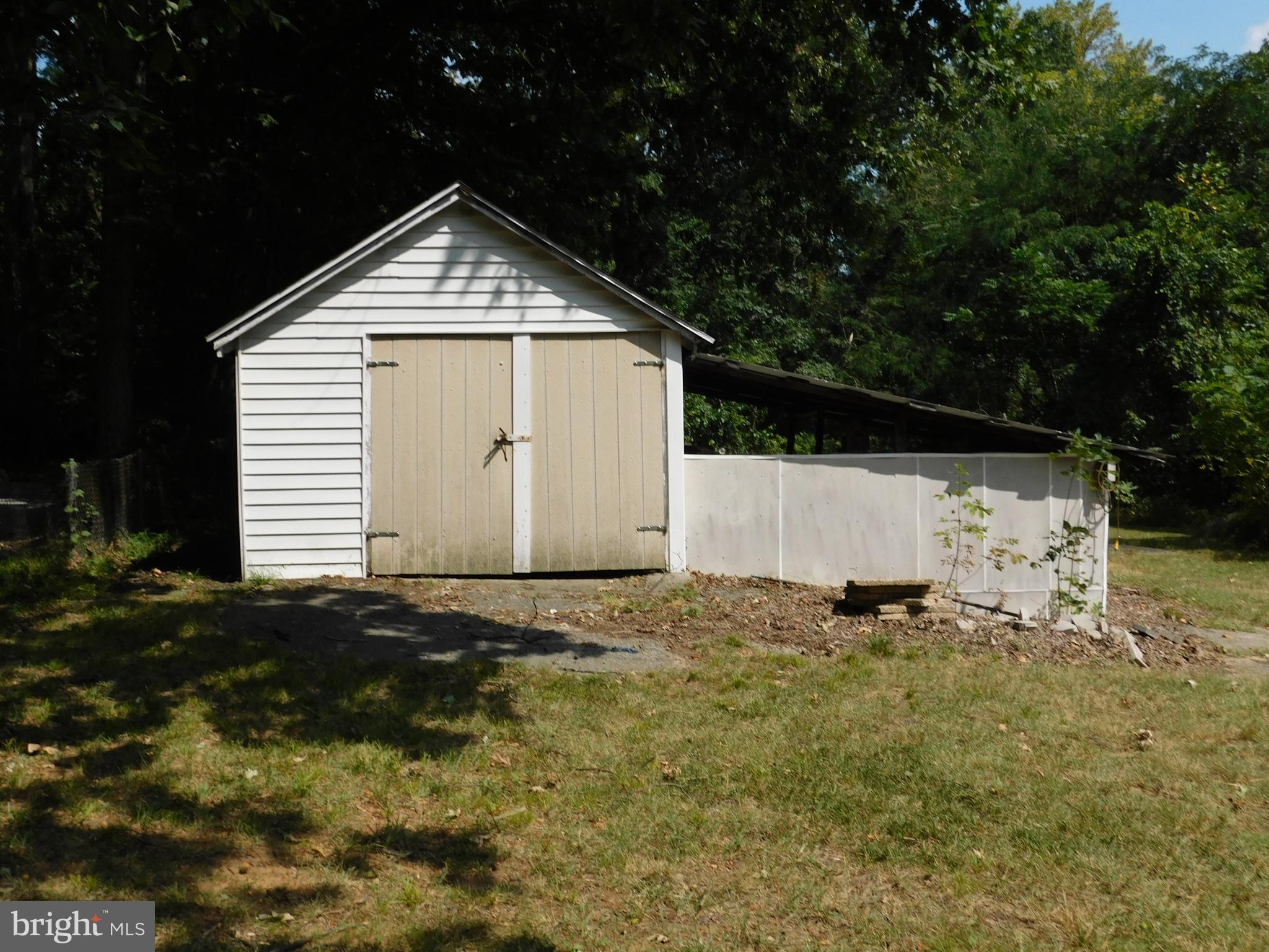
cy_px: 476
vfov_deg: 39.7
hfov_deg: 51.4
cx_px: 634
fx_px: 1320
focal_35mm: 36
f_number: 7
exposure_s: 1/400
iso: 125
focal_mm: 6.3
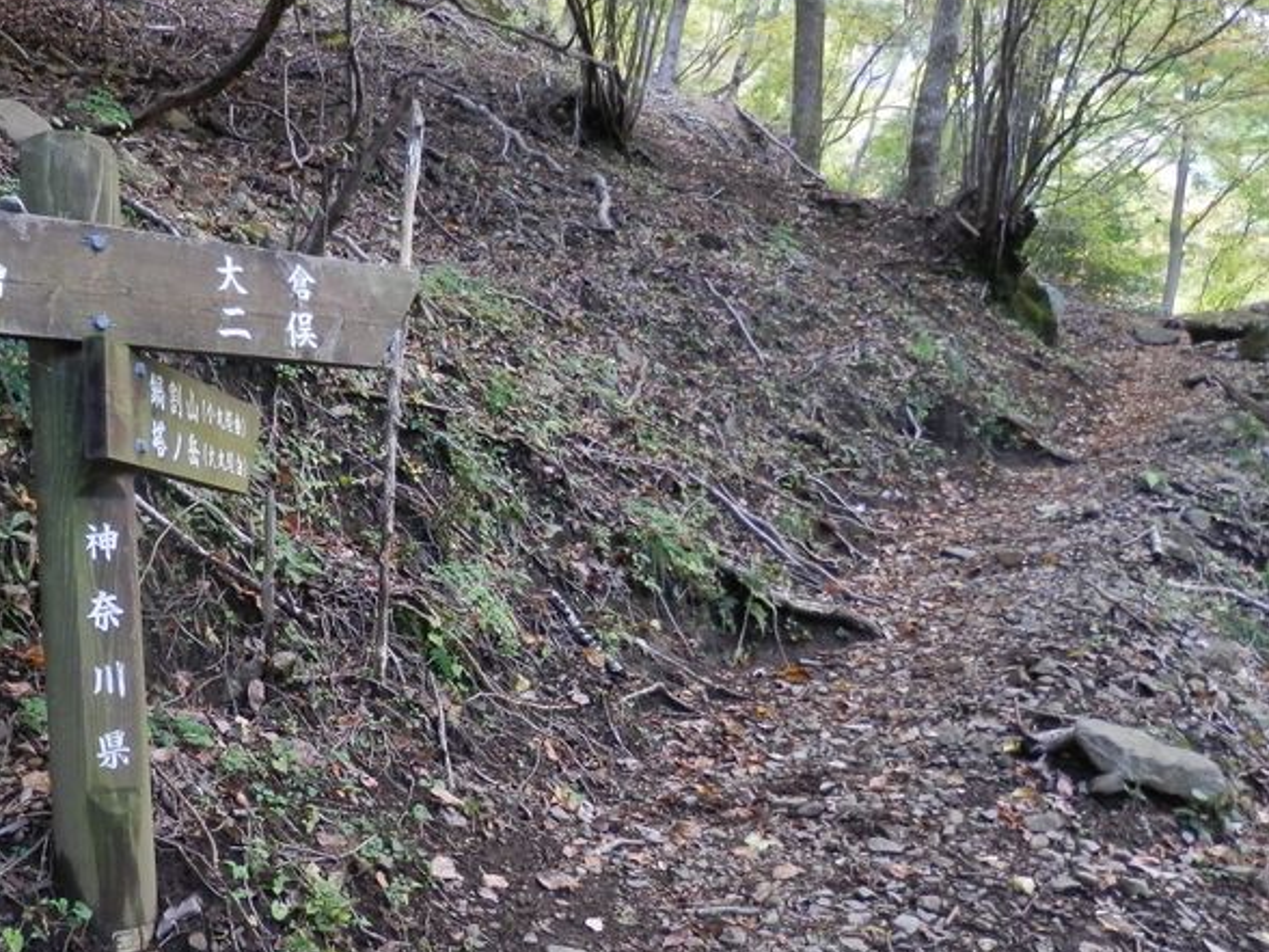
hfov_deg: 52.8
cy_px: 579
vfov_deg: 41.6
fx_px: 1246
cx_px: 410
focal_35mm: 34
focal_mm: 4.5
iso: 200
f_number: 3
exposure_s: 1/13
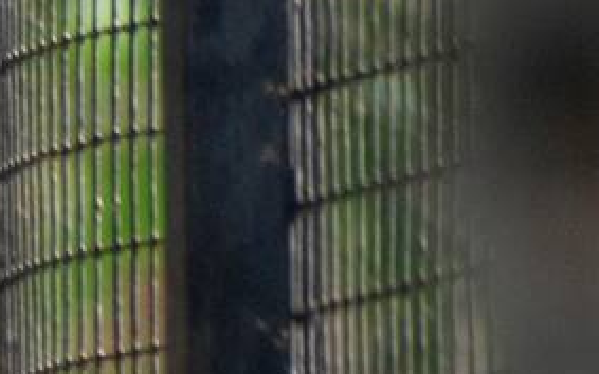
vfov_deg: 0.7
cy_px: 166
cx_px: -1027
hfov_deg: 1.1
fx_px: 31039
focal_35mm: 1901
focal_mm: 220
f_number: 5.3
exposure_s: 1/60
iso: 400
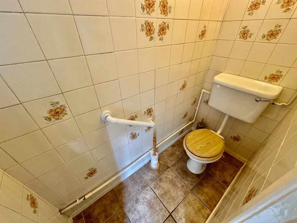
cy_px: 112
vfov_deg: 85.7
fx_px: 120
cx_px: 148
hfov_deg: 102.1
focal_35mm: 14
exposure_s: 1/50
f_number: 2.2
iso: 320
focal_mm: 2.22
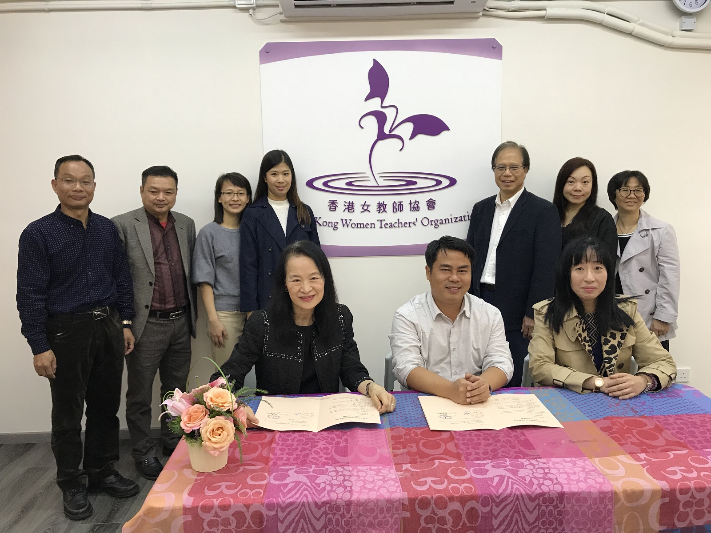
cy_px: 266
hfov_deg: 63.4
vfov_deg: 49.7
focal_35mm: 28
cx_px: 356
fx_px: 575
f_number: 1.8
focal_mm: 3.99
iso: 40
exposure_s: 1/33
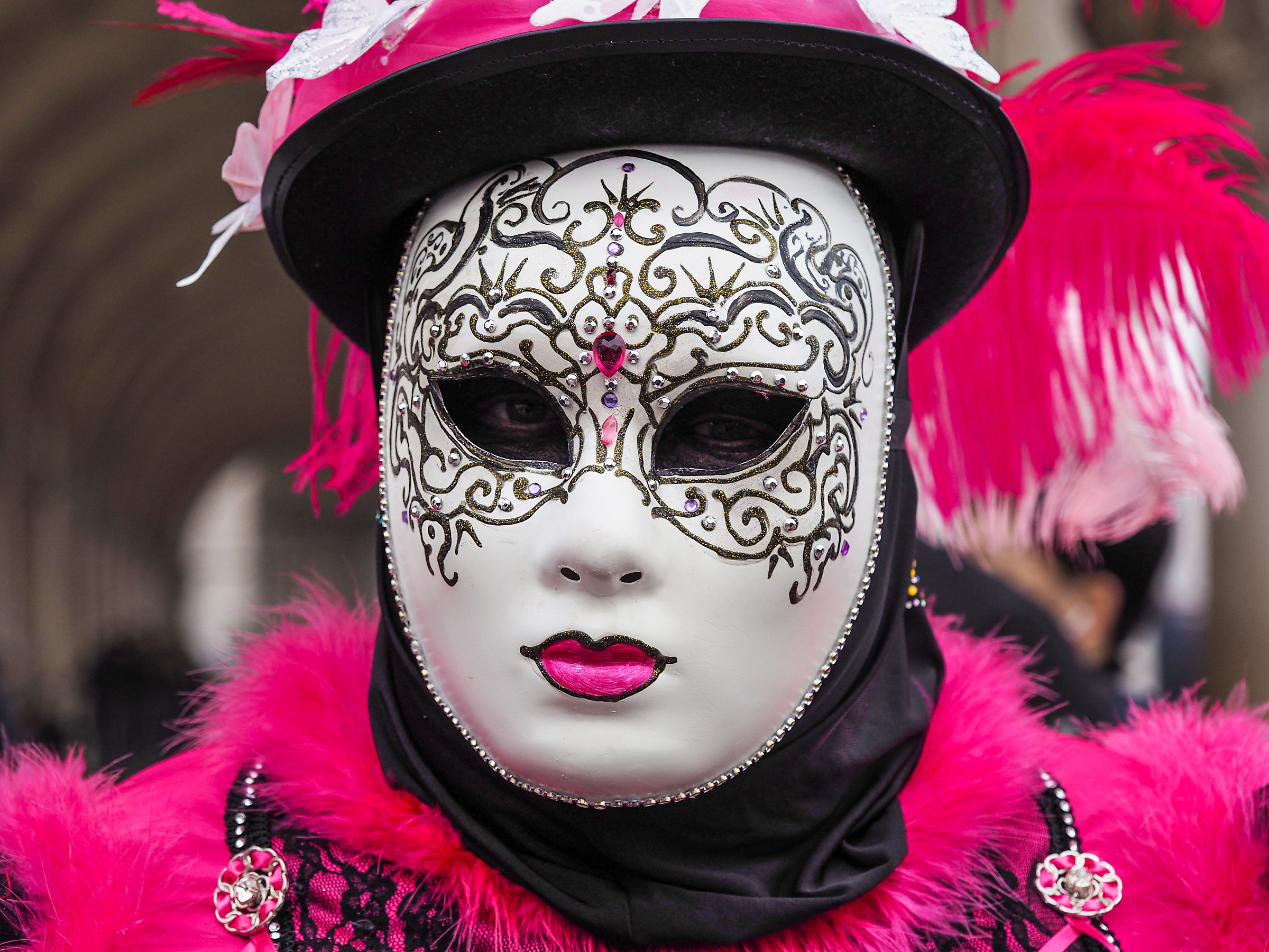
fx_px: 4399
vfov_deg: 12.3
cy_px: 476
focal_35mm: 120
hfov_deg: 16.4
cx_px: 634
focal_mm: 60
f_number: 4.5
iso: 320
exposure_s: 1/160
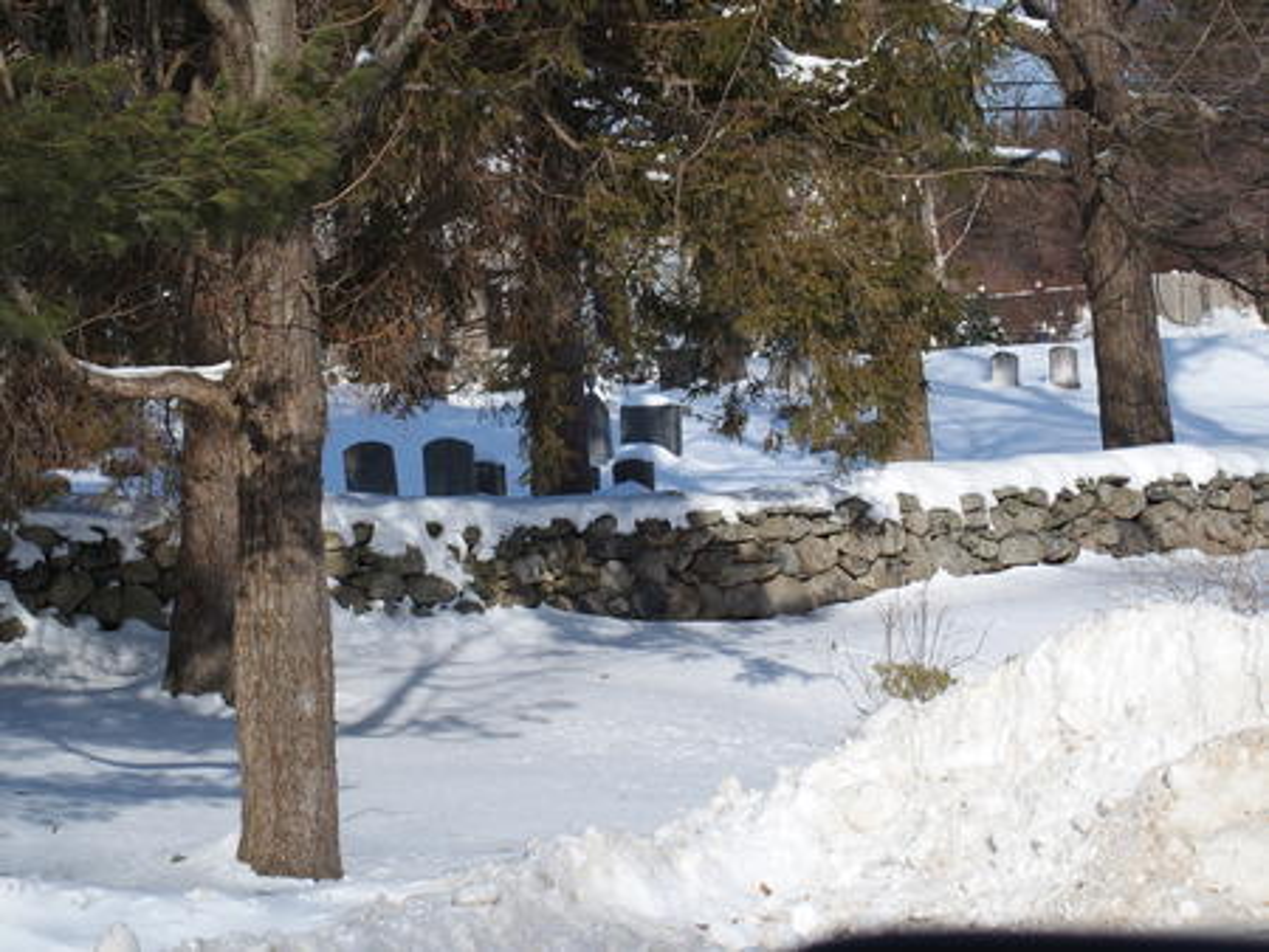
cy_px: 476
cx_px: 634
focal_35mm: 112
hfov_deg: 17.6
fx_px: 4108
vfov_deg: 13.2
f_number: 5
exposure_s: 1/800
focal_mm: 24
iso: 100
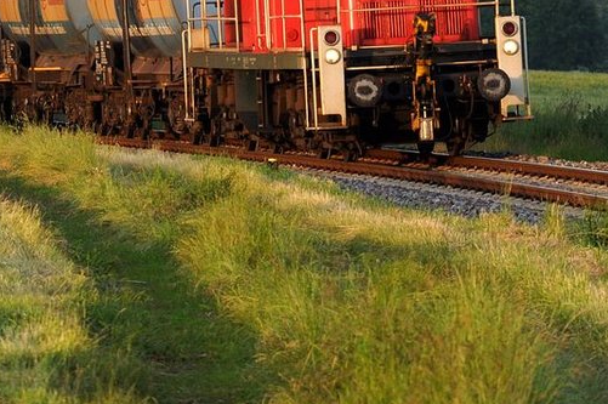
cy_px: -23
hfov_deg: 5.1
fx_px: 6783
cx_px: 103
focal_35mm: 402
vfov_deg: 3.4
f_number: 6.3
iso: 320
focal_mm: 112
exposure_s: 1/320
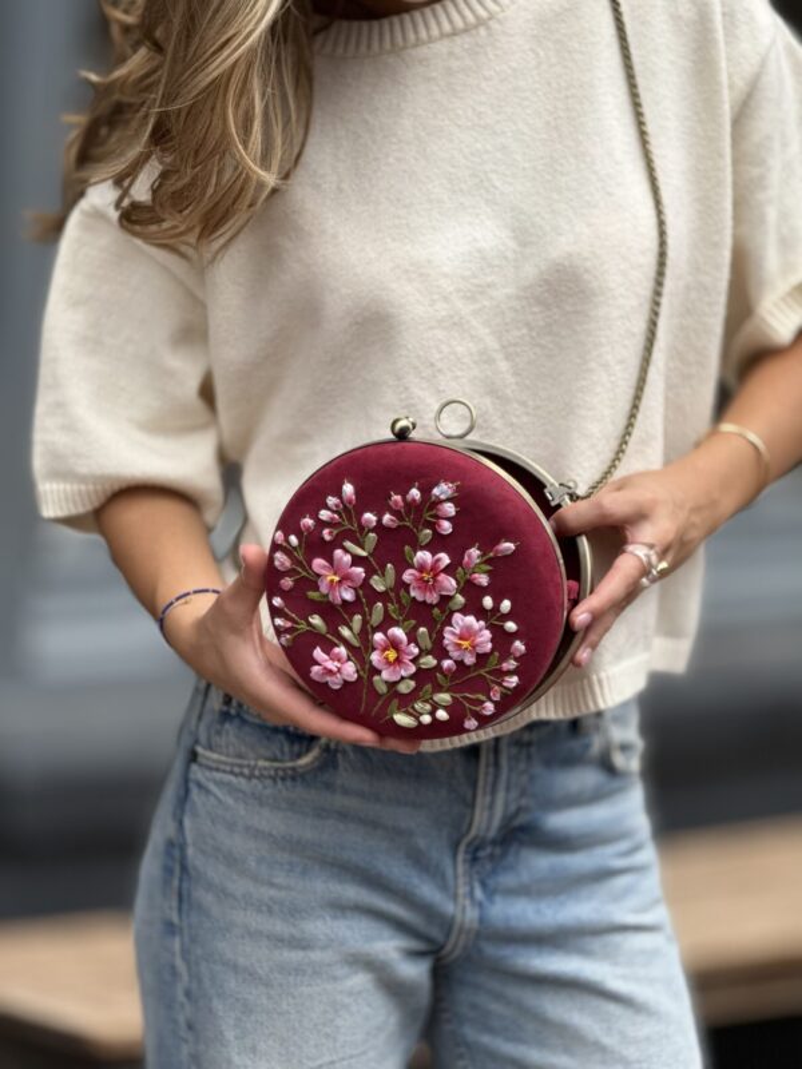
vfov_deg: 16.4
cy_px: 534
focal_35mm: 120
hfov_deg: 12.3
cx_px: 401
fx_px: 3707
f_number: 2.8
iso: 50
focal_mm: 15.66
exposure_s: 1/514
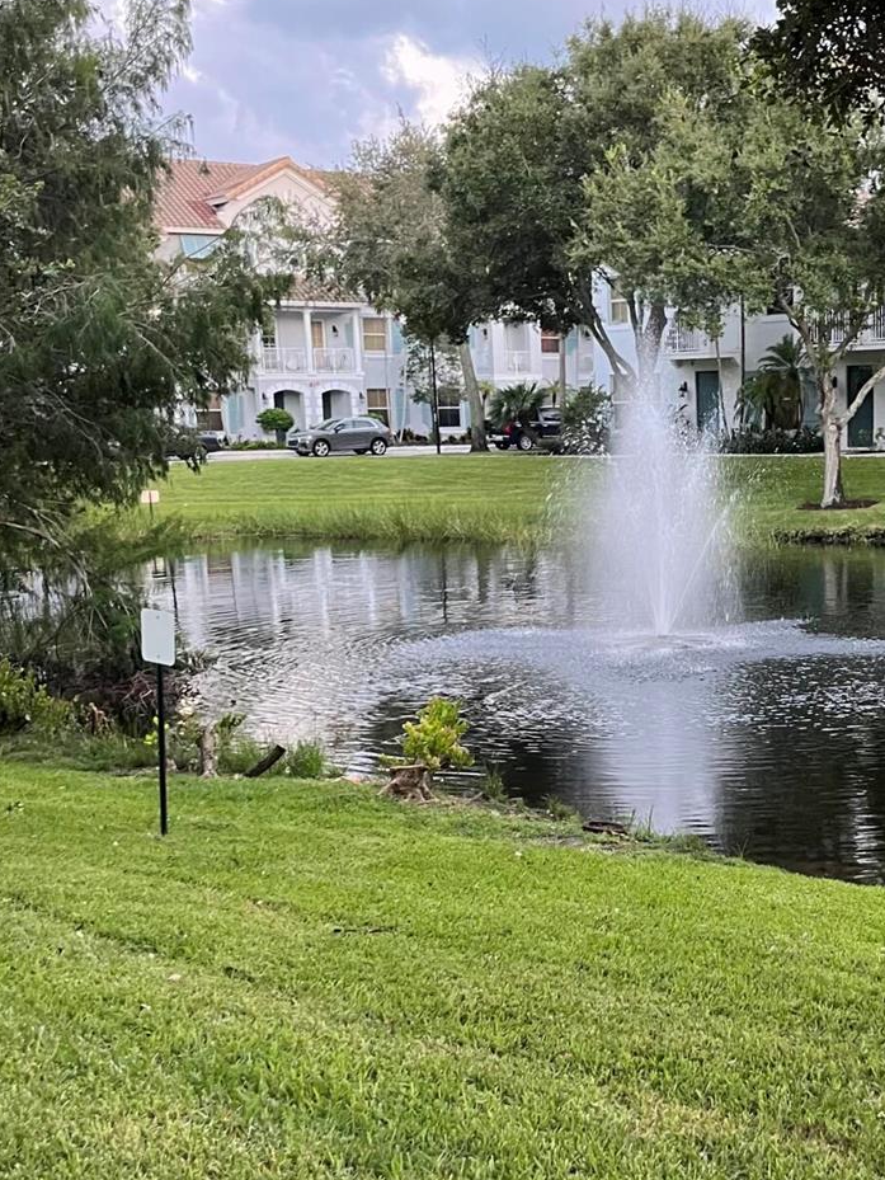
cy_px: 713
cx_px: 684
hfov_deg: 32.8
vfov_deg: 43.6
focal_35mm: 43
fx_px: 1465
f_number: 1.6
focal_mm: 5.1
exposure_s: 1/60
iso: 250
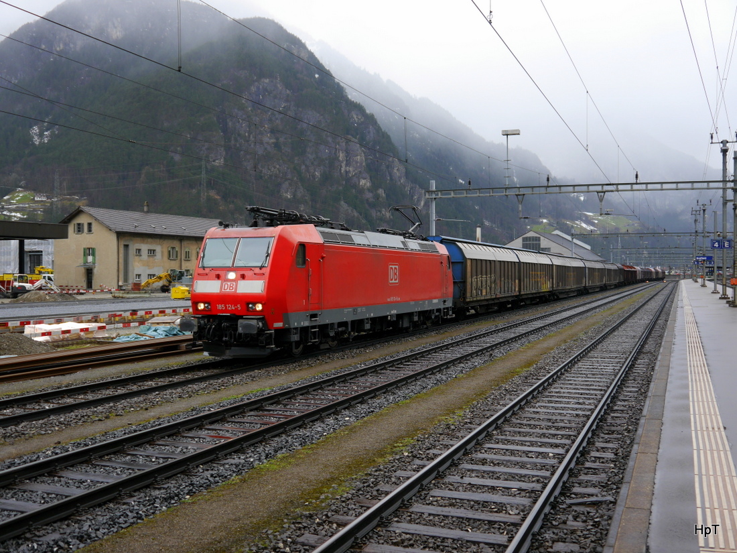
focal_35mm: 38
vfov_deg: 37.7
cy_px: 276
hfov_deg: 49.0
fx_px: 809
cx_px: 368
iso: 160
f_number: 4.2
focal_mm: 19
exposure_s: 1/60
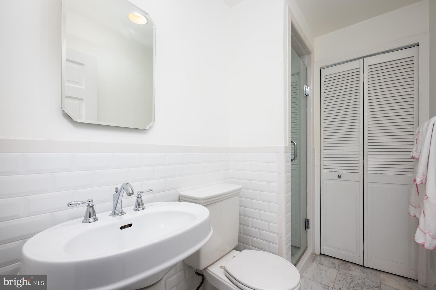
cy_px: 145
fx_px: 194
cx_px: 218
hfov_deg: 96.8
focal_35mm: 16
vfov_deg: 73.7
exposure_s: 1/160
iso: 800
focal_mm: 16
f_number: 11
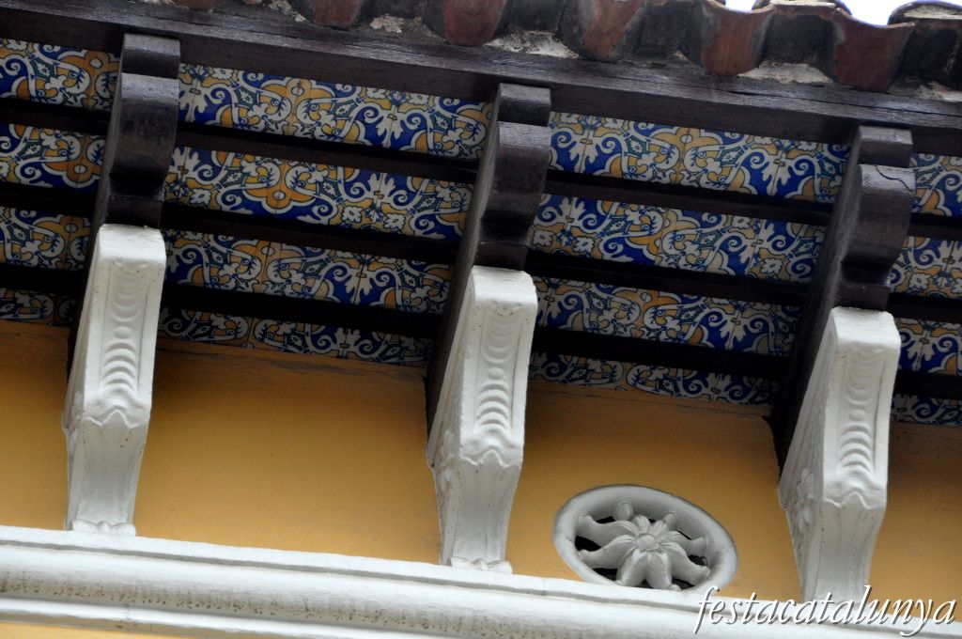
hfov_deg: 10.2
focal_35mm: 202
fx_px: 5404
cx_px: 481
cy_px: 320
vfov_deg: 6.8
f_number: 7.1
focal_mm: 135
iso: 1600
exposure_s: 1/800
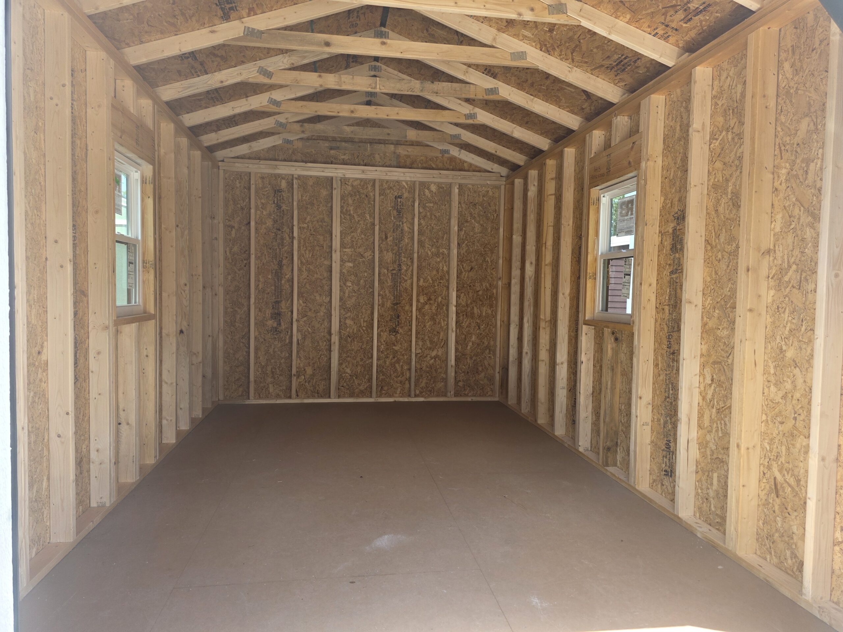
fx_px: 560
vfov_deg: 58.9
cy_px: 316
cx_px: 422
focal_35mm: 23
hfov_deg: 73.9
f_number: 1.7
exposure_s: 1/359
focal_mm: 6.3
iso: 50
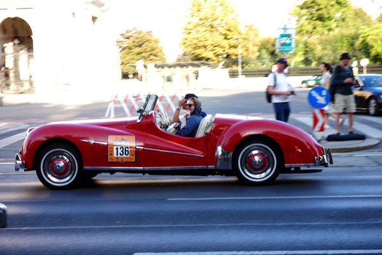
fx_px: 668
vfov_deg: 21.6
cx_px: 191
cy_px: 128
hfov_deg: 31.9
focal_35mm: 63
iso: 200
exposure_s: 1/160
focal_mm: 23.55
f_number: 4
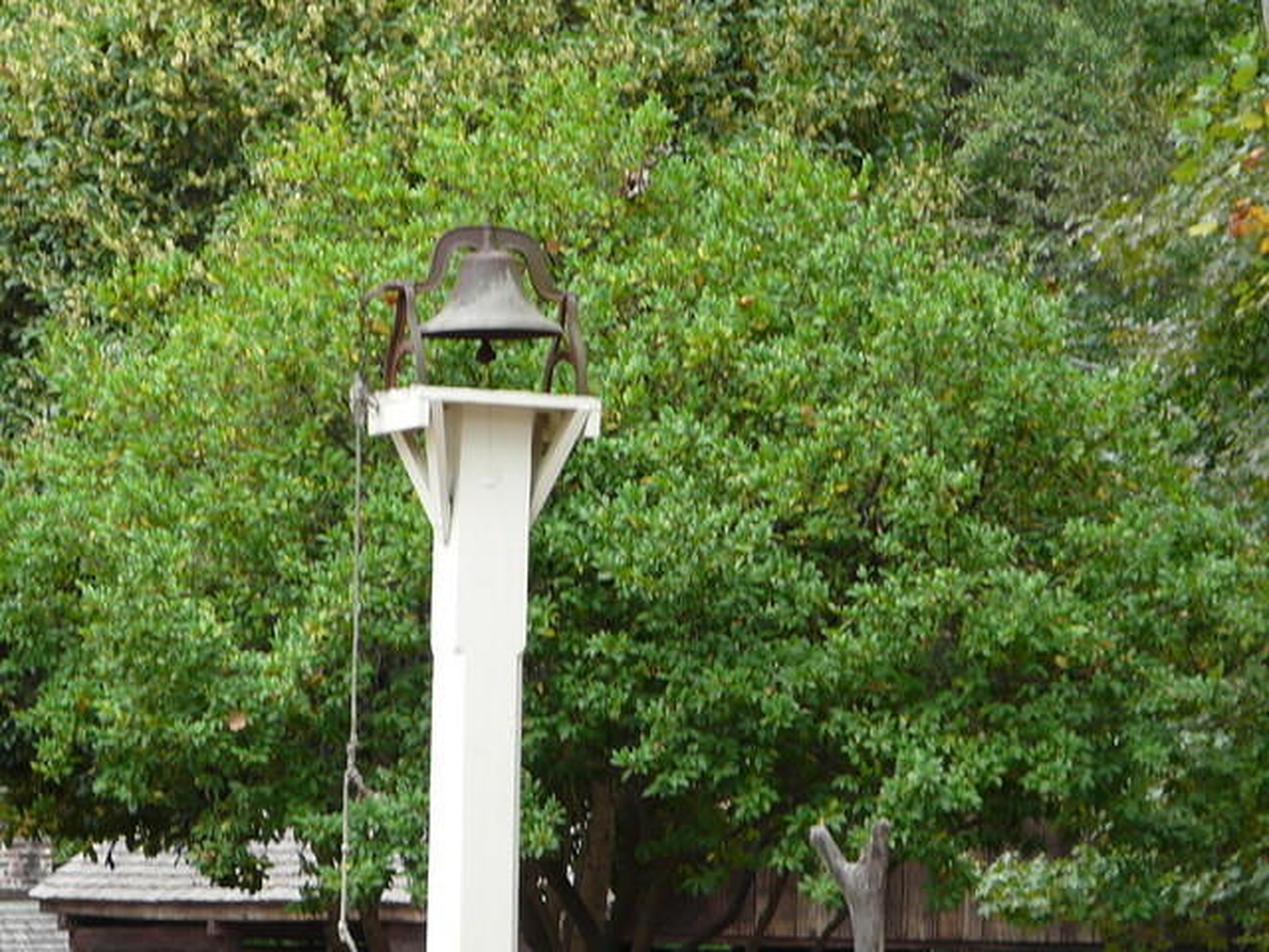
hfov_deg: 9.5
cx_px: 634
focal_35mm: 209
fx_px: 7662
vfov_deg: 7.1
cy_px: 476
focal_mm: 27
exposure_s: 1/60
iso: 125
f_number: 3.6
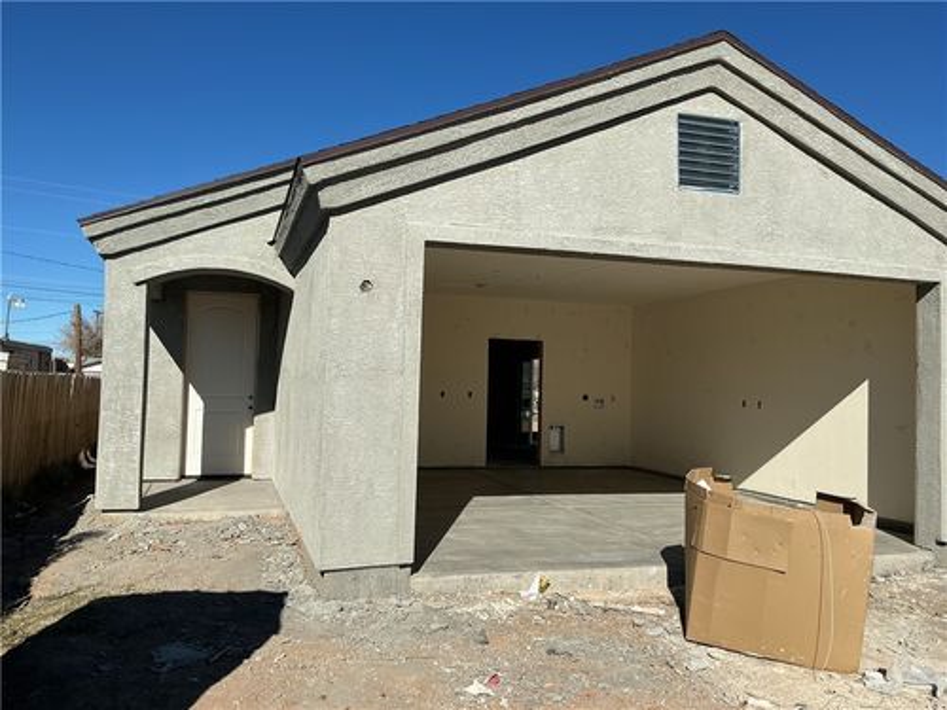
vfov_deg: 48.2
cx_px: 474
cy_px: 355
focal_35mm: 29
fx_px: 793
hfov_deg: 61.7
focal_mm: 3
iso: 25
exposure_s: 1/3534
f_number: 1.8
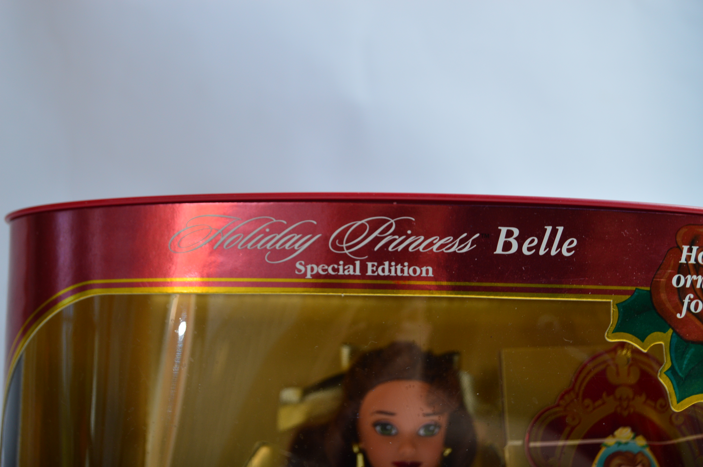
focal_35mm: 82
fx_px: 1610
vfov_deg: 16.5
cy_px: 234
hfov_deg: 24.6
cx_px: 352
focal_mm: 55
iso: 200
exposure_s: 1/200
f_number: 5.6
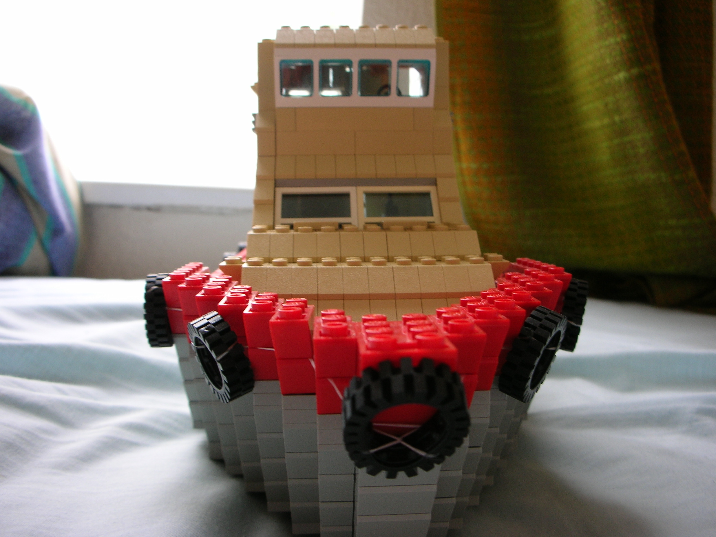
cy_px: 268
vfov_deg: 40.7
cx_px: 358
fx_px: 724
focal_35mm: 35
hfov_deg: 52.6
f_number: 3
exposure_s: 1/13.3
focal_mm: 5.8
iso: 50
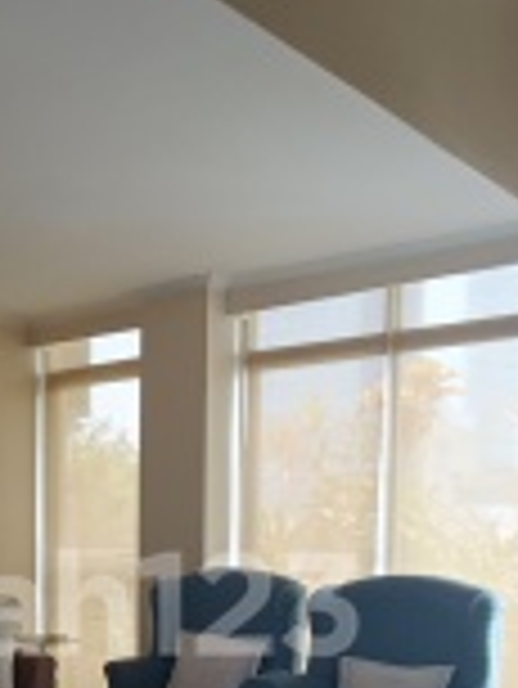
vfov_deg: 37.4
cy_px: 603
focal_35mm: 48
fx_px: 956
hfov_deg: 27.7
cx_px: -52
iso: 250
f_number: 2.2
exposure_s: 1/50
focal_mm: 1.68
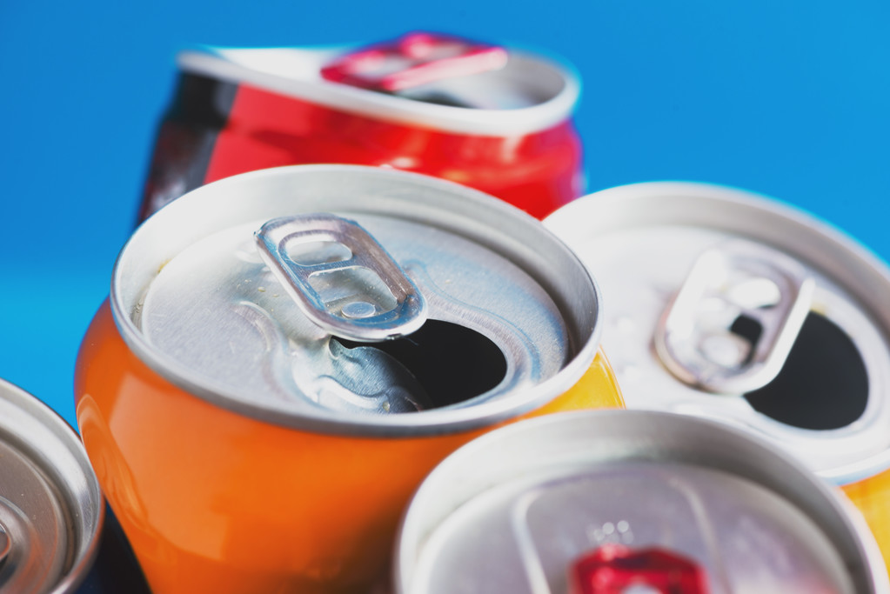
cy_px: 297
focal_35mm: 105
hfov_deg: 19.4
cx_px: 445
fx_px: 2597
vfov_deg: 13.1
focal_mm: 105
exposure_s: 1/2.5
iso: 100
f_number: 10
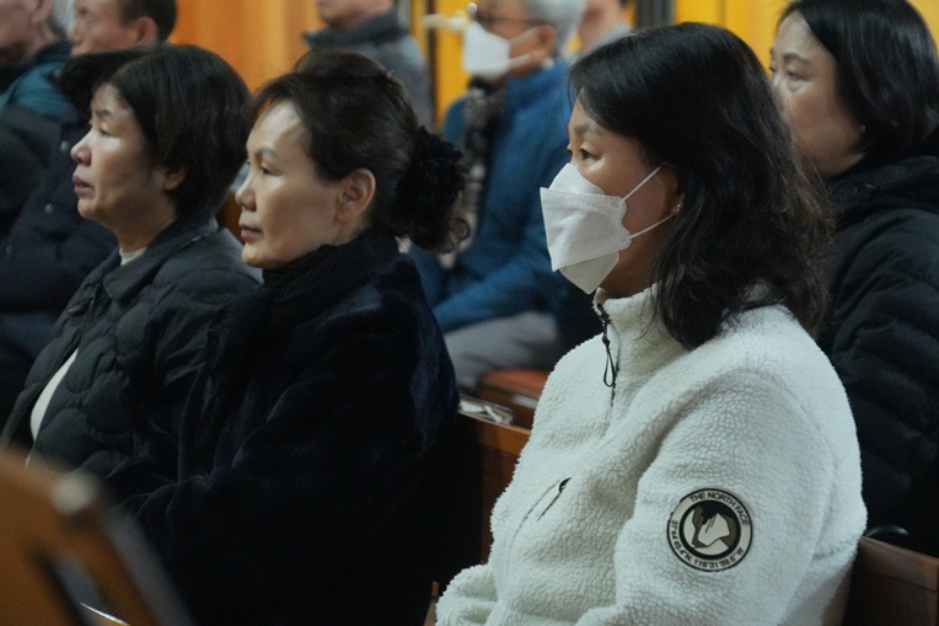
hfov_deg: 11.7
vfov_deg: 7.8
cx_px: 470
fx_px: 4576
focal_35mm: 176
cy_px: 313
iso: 6400
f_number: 6.3
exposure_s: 1/80
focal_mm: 117
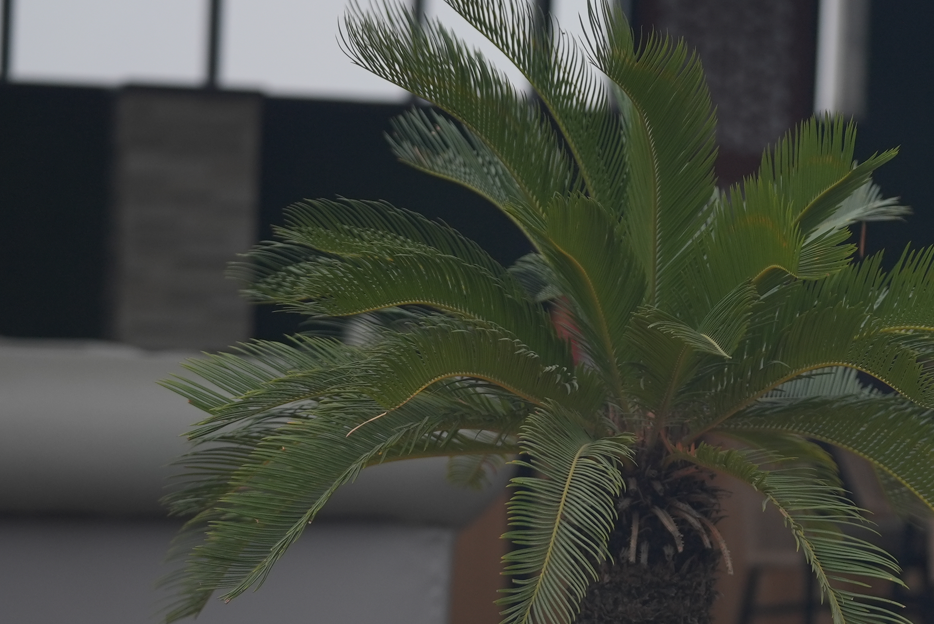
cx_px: 650
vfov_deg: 8.1
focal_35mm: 170
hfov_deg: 12.1
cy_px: 478
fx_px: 4413
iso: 500
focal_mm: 94
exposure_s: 1/250
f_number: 2.8
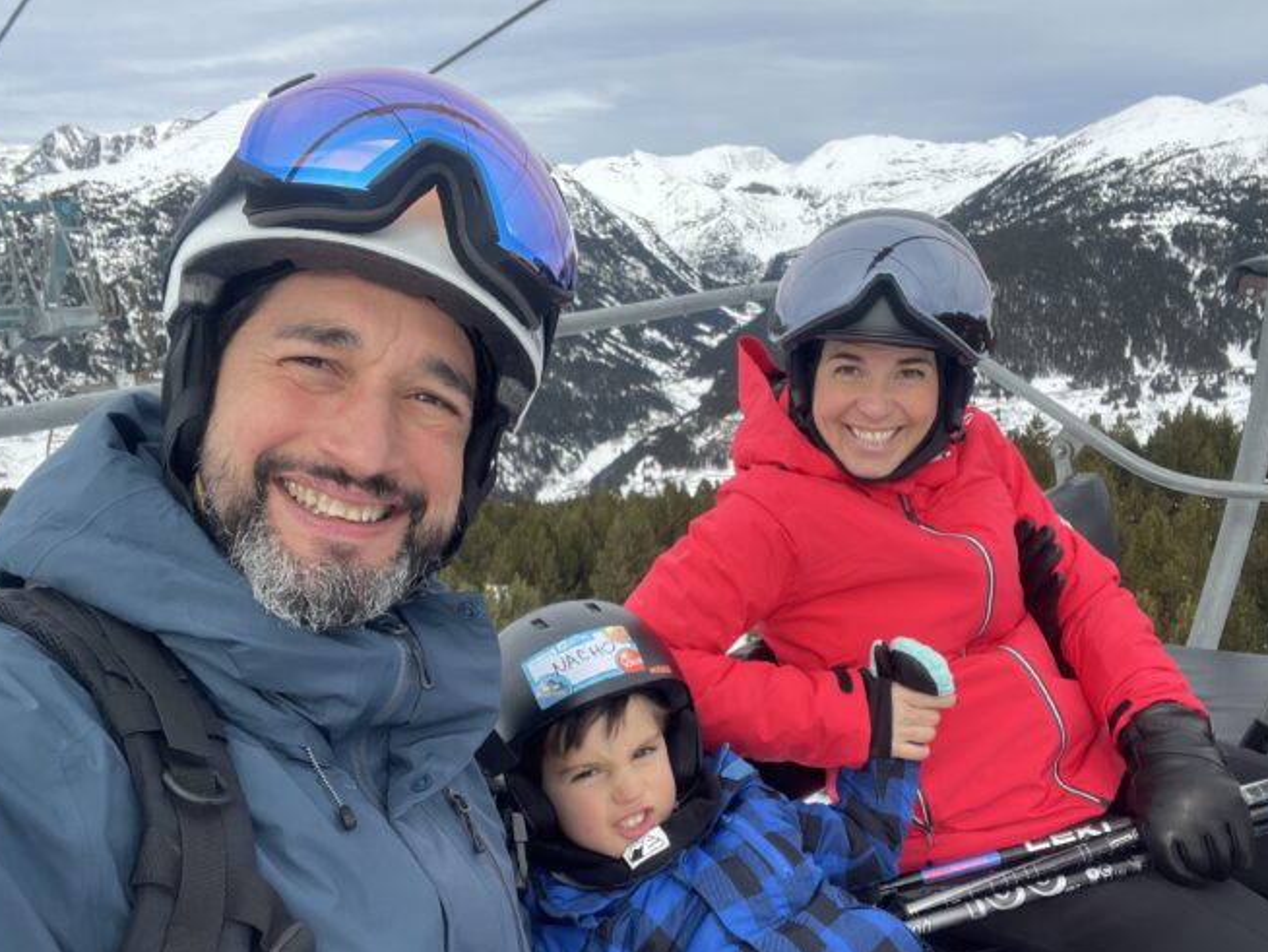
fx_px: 989
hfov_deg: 65.3
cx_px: 655
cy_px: 556
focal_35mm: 27
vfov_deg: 51.1
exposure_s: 1/342
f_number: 2.2
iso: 32
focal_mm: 2.71
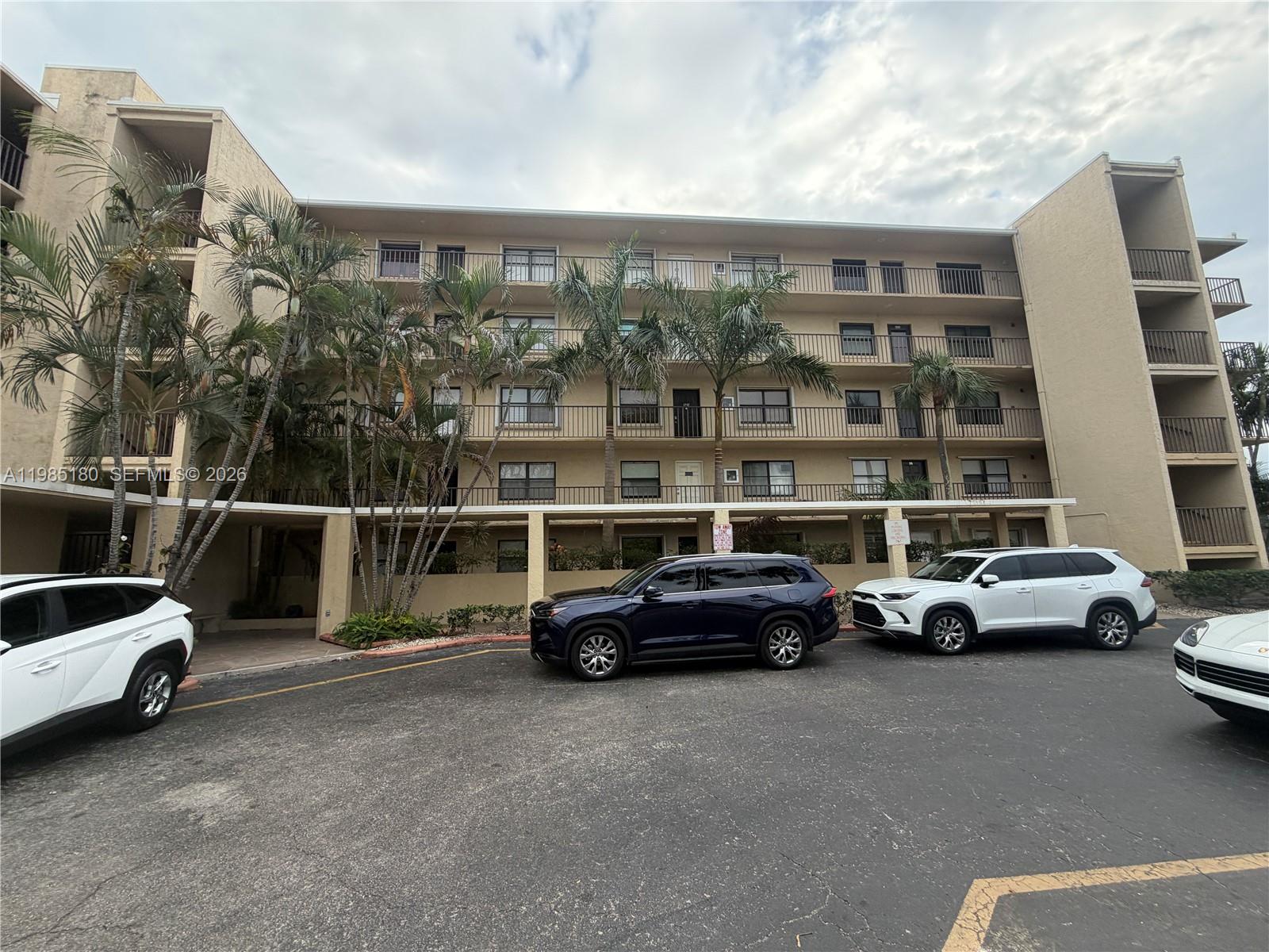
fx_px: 513
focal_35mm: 14
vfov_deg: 85.7
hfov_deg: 102.1
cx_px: 634
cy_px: 476
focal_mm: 2.22
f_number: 2.2
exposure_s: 1/169
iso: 64
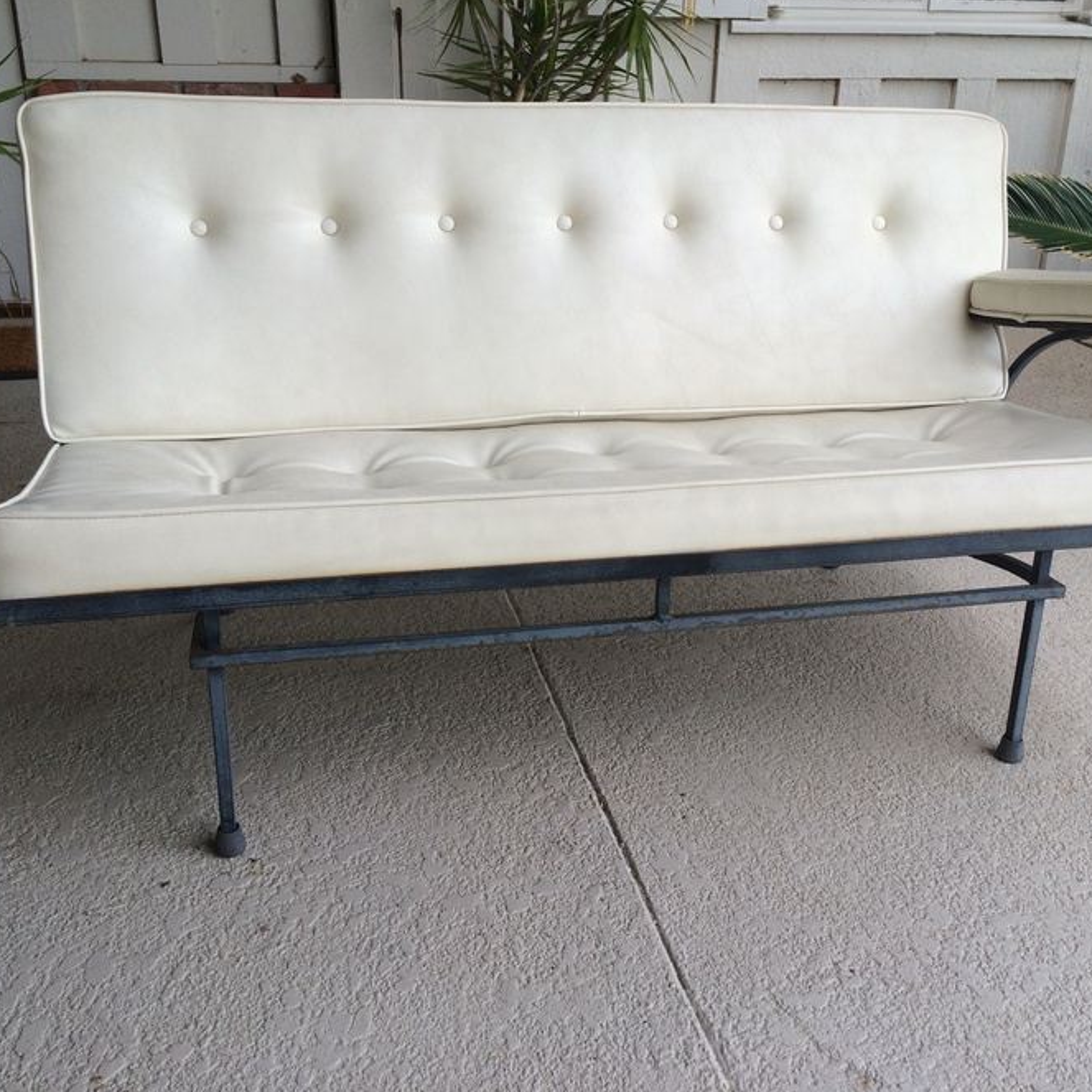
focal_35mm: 36
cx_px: 590
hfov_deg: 46.0
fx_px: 1285
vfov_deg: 46.0
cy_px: 546
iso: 32
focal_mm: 4.12
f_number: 2.2
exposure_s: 1/134
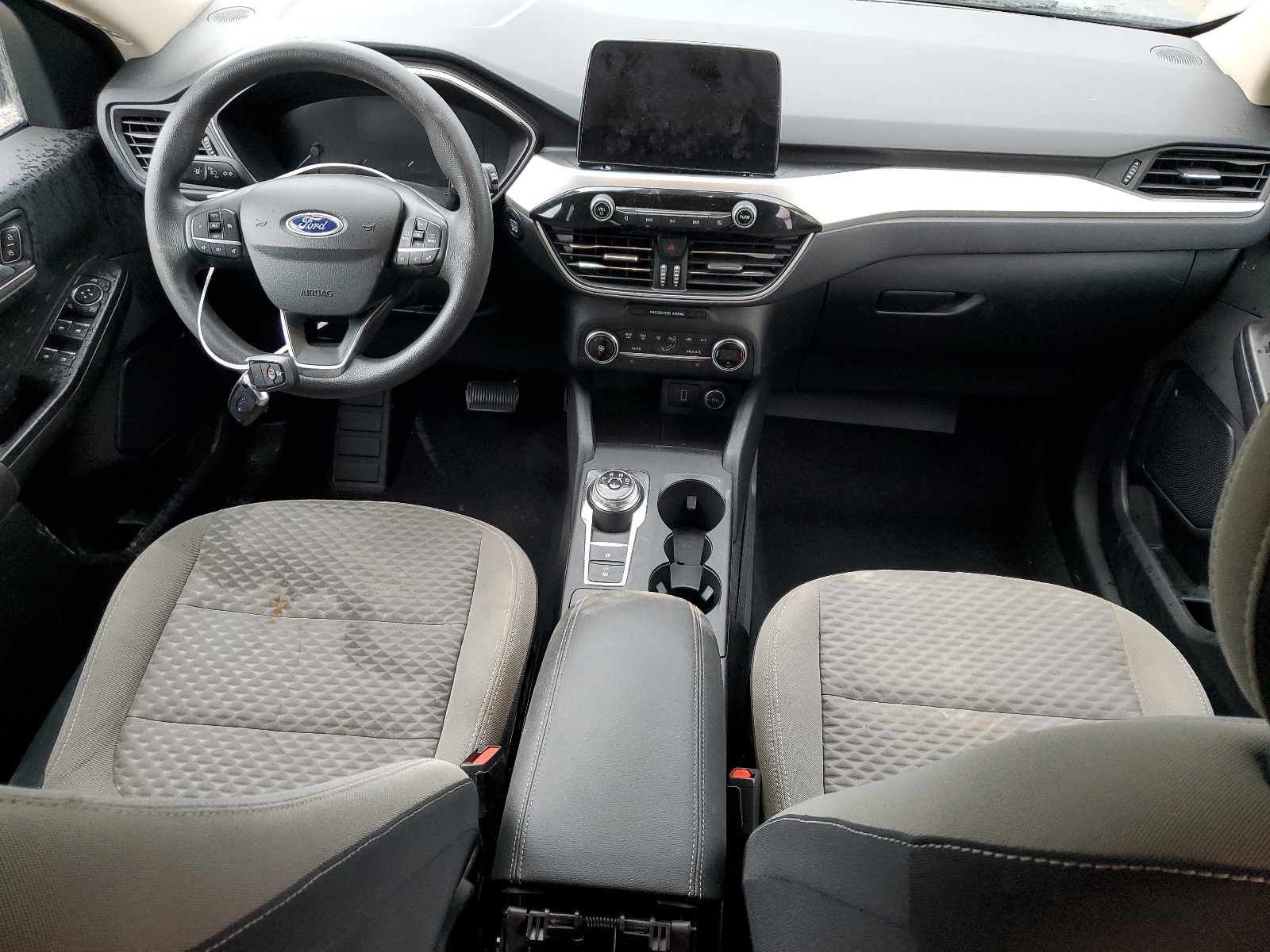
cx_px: 635
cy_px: 476
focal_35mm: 26
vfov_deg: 53.1
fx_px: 954
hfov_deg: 67.3
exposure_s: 1/60.2
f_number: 1.5
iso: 109
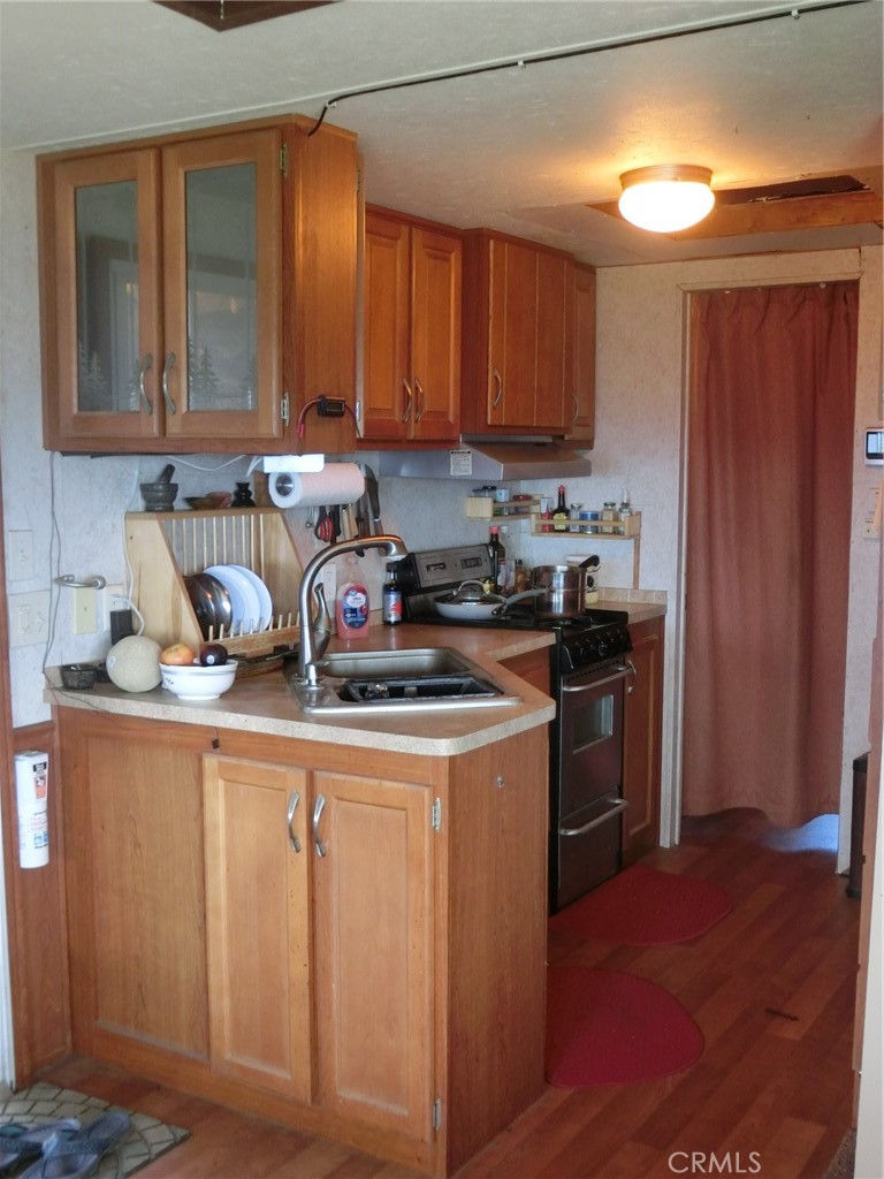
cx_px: 442
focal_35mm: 39
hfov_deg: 36.8
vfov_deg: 47.9
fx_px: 1328
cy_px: 590
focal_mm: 6.9
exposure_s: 1/30
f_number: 4.1
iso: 400
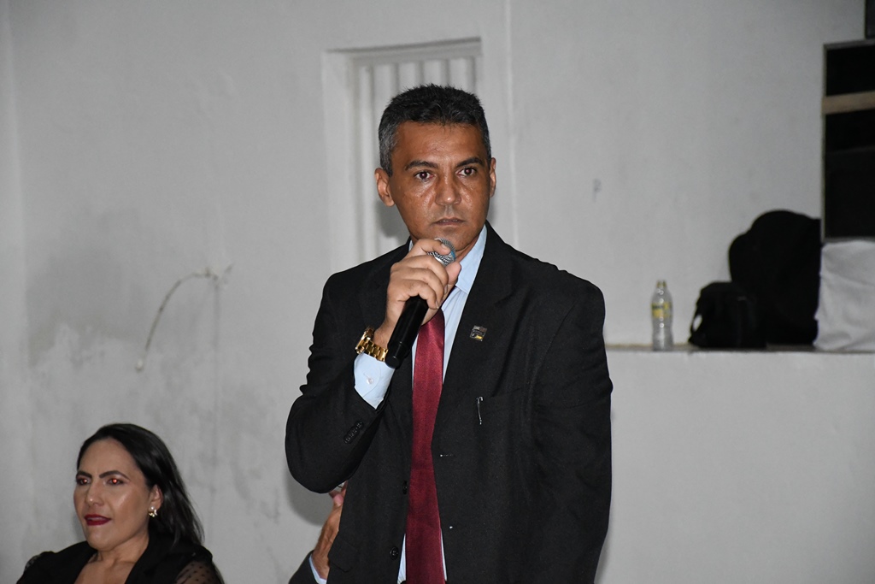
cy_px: 292
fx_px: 3646
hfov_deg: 13.7
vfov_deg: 9.2
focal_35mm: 150
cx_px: 438
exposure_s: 1/80
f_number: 6.3
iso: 6400
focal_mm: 100
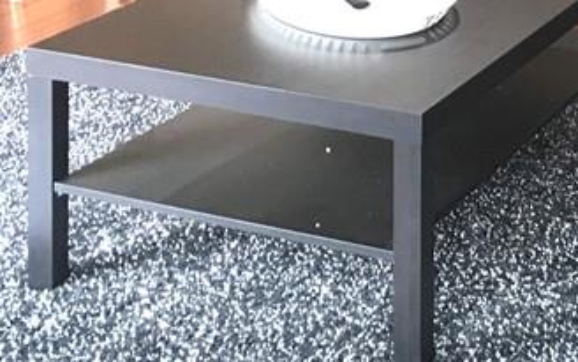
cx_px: 564
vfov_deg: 12.5
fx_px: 1512
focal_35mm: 96
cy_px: -283
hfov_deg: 21.0
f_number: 2.2
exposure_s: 1/33
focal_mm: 4.15
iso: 125
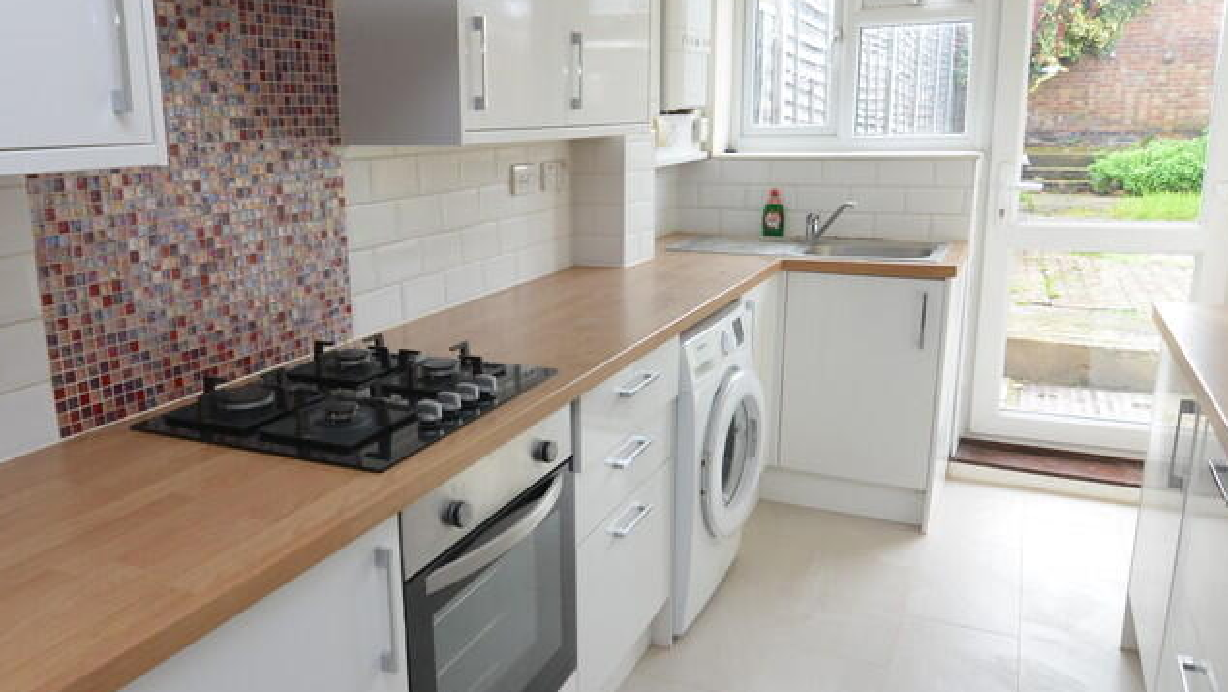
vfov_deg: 41.7
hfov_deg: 67.7
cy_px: 355
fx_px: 907
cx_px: 511
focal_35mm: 28
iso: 400
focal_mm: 11
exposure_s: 1/100
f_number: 5
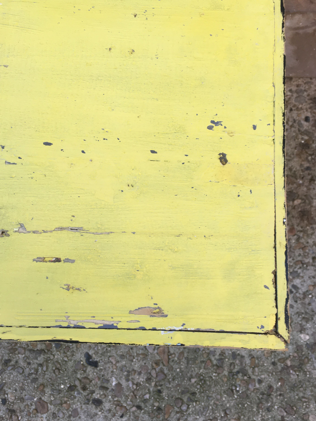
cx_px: 159
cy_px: 193
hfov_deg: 44.2
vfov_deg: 56.7
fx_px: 389
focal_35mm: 32
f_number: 2.2
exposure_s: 1/100
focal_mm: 4.15
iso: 40
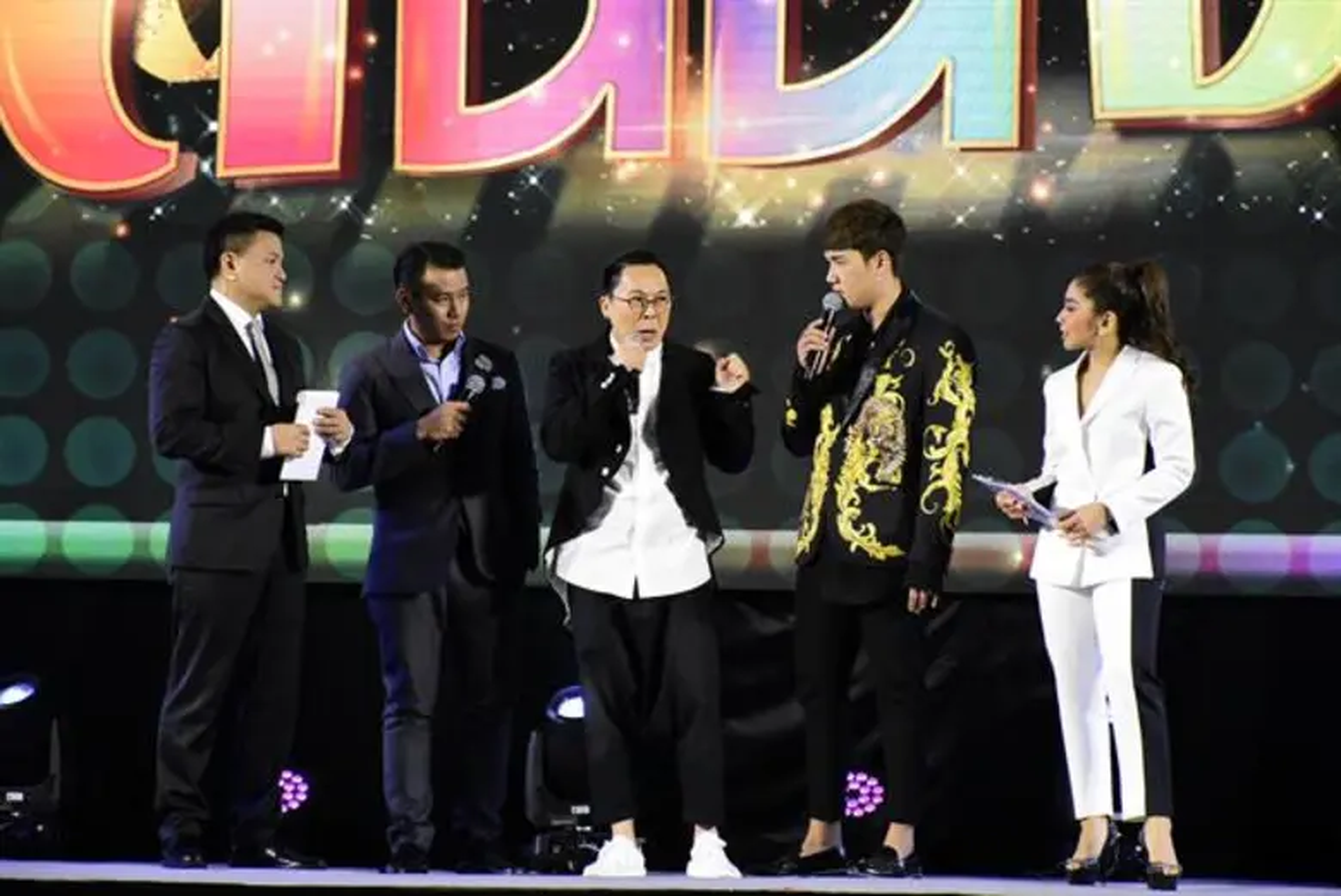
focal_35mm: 128
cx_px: 670
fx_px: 4752
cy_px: 448
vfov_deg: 10.8
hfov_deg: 16.1
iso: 4000
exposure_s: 1/125
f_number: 5.3
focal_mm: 85
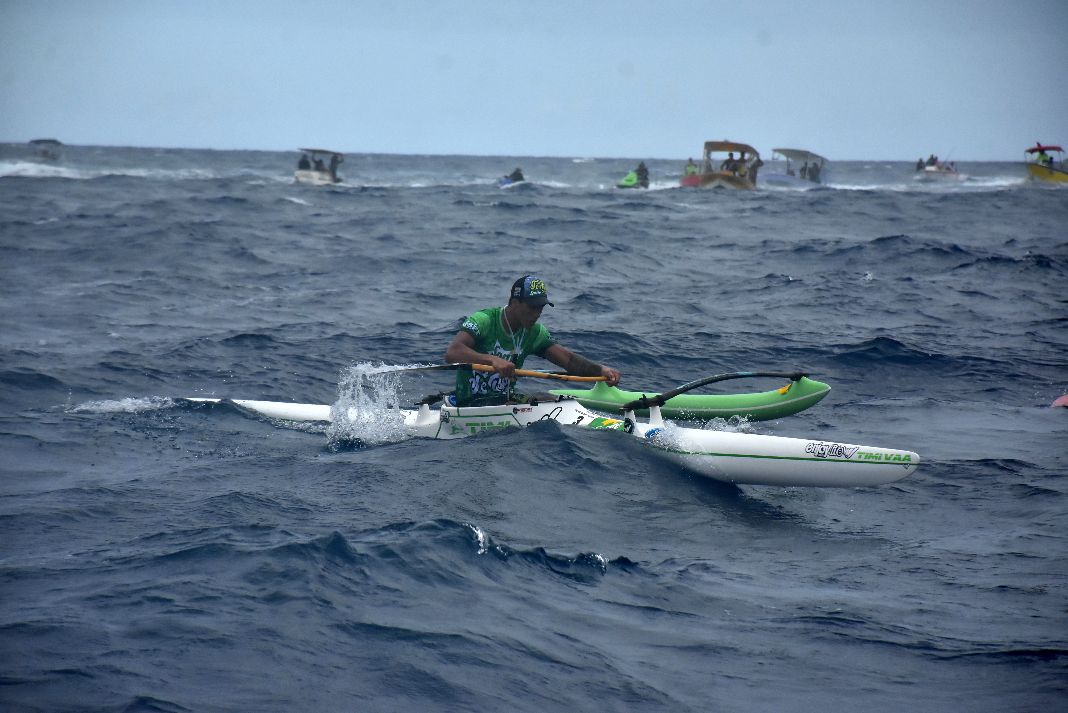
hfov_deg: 9.8
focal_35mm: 210
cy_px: 356
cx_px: 534
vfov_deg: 6.5
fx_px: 6231
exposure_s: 1/2500
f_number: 7.1
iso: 1250
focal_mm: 140
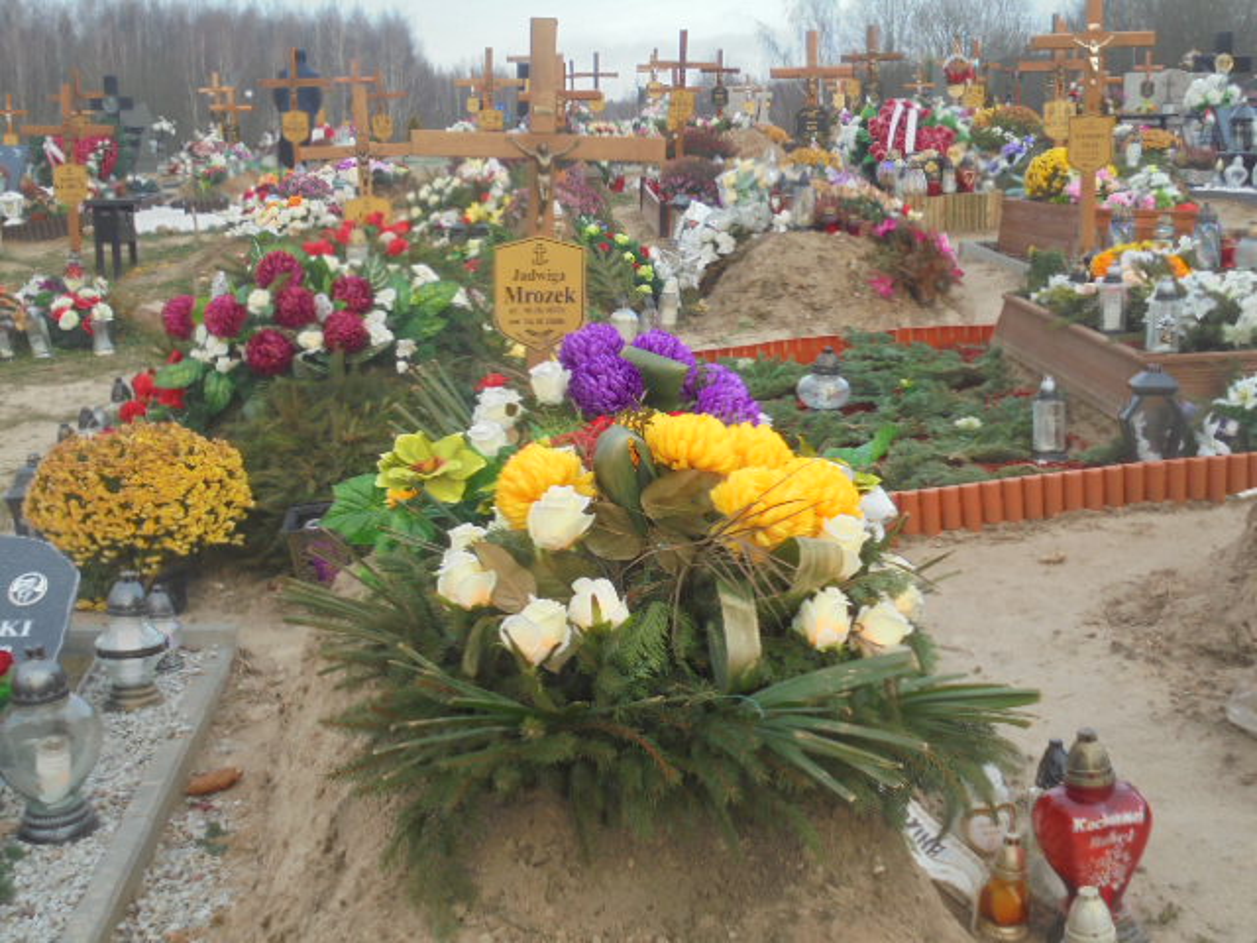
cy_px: 472
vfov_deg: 33.6
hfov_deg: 43.9
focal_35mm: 43
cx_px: 628
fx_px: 1561
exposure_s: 1/80
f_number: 4.5
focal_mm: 7.8
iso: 100
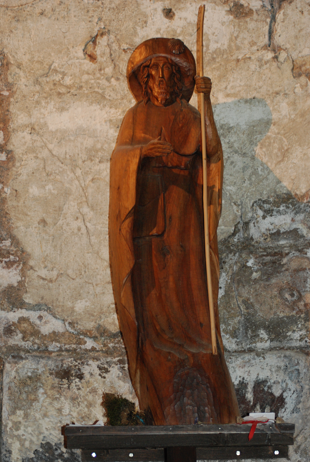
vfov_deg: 19.4
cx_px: 155
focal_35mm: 105
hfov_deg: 13.1
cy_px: 231
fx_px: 1352
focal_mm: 70
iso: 800
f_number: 5
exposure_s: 1/60
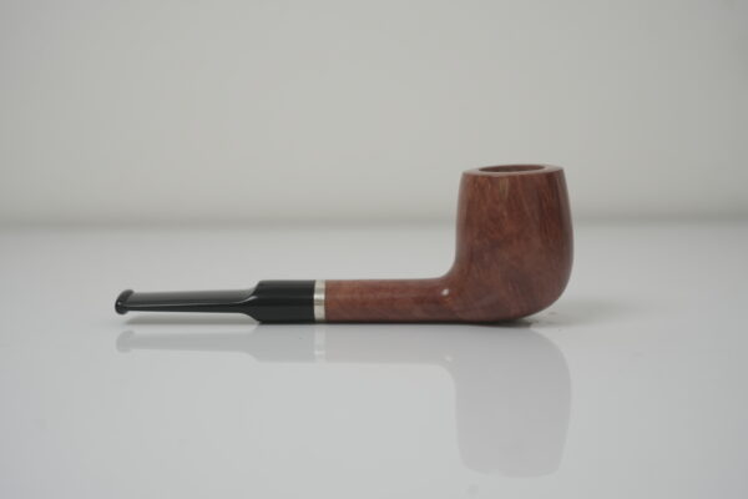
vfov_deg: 27.0
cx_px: 374
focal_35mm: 50
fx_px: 1039
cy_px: 250
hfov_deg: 39.6
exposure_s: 1/125
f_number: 5.6
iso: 500
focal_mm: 50
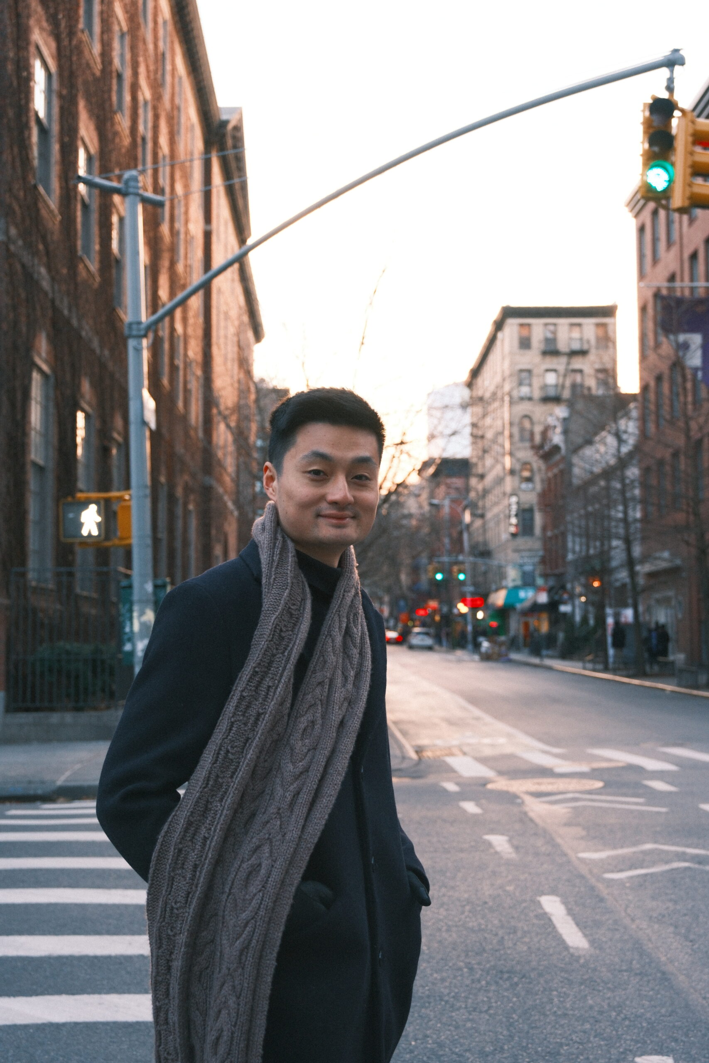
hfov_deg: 28.7
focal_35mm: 47
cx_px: 354
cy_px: 532
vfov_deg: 41.9
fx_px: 1388
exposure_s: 1/100
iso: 640
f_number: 3.7
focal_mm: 31.4
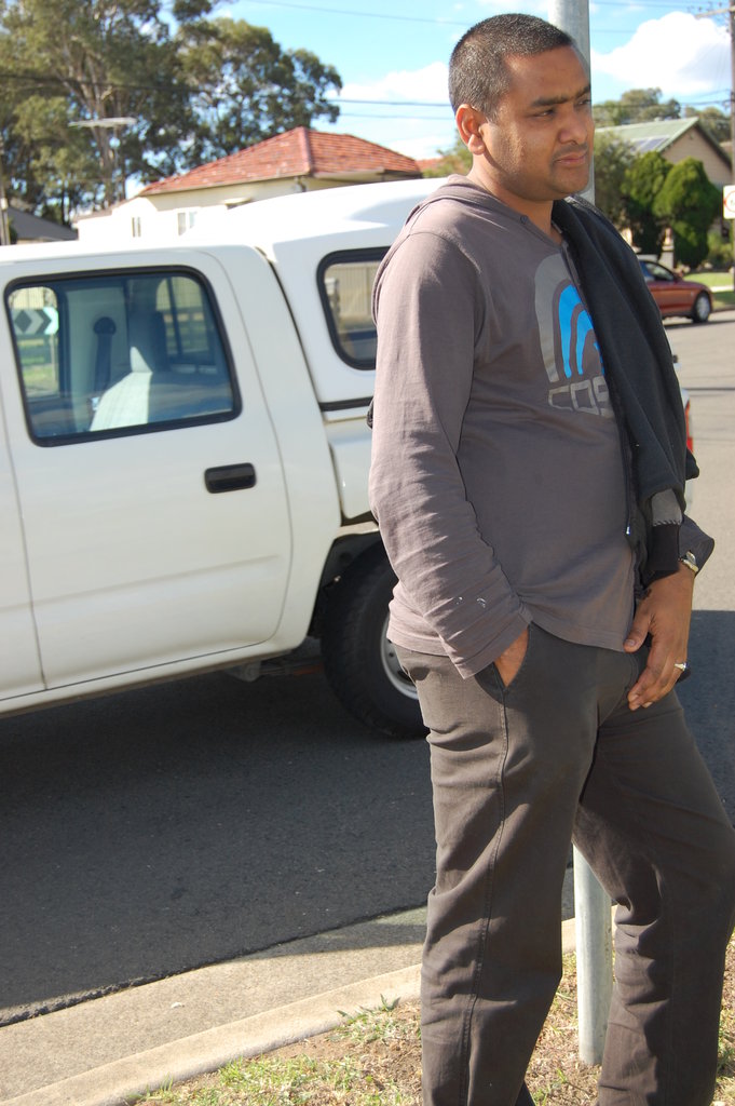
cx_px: 368
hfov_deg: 26.4
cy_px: 553
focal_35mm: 51
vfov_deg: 38.9
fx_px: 1564
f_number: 5.6
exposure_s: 1/500
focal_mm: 34
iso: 280
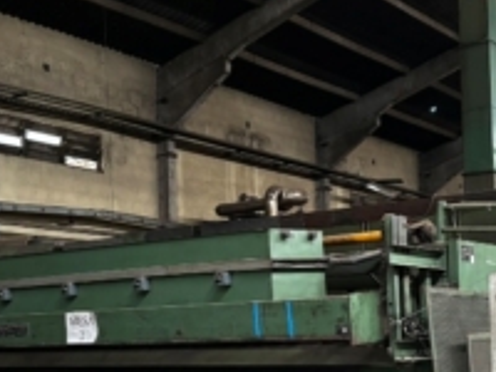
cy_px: 294
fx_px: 931
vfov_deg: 22.3
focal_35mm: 65
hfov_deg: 29.8
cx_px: 278
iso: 640
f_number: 1.6
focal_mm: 5.96
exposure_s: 1/40
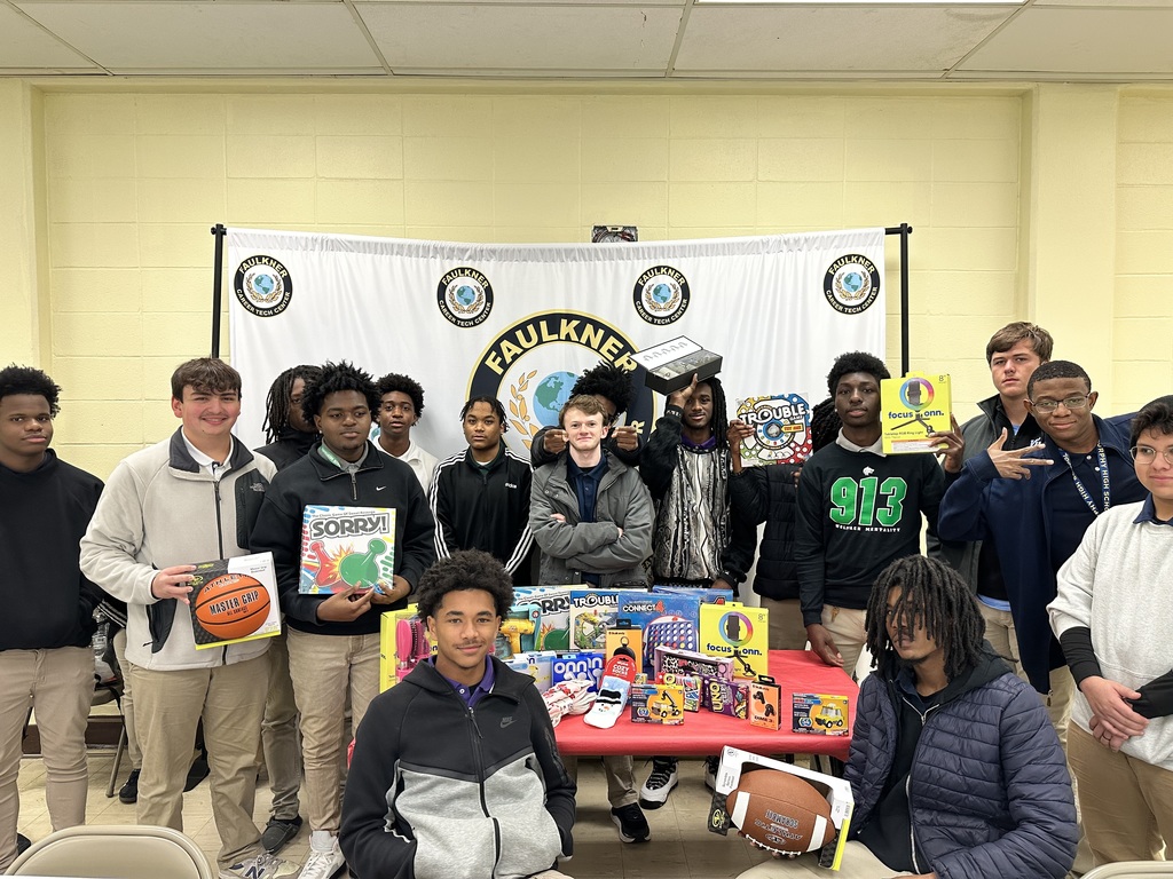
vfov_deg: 56.8
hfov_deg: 71.6
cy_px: 440
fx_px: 813
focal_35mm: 24
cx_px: 586
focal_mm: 6.86
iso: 160
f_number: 1.78
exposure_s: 1/120
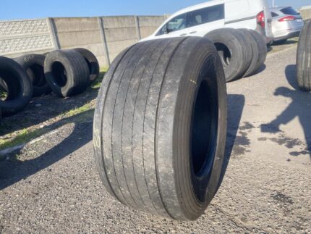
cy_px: 117
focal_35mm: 26
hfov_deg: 67.3
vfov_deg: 53.1
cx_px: 156
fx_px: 234
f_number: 1.8
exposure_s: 1/1043
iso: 32
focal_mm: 4.25
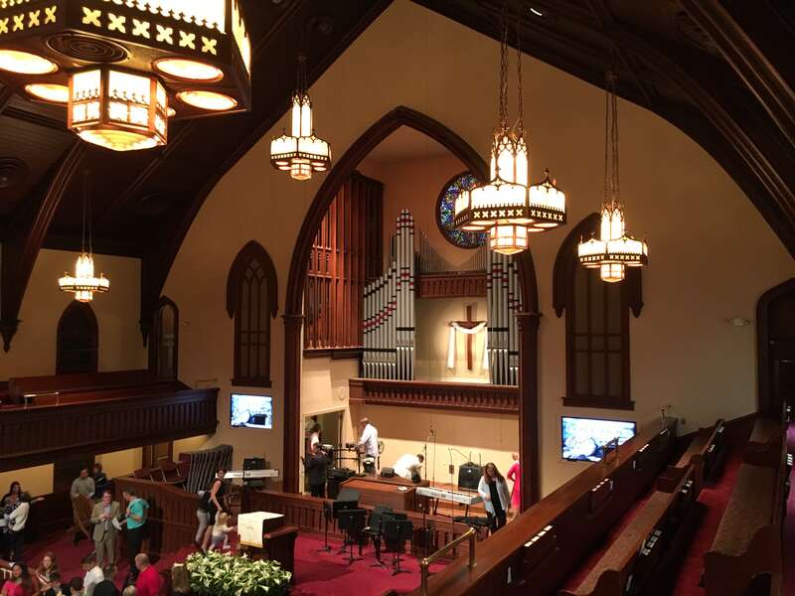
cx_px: 398
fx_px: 666
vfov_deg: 48.2
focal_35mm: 29
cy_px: 298
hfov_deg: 61.7
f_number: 2.2
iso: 200
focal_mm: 4.15
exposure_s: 1/20
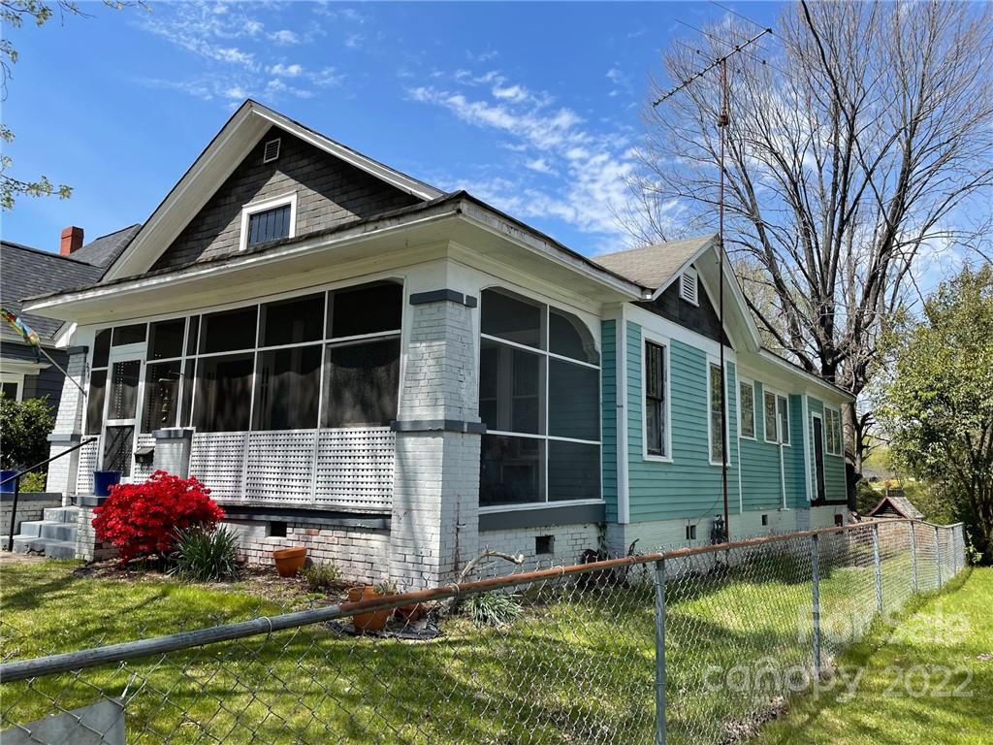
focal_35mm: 26
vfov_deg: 53.1
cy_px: 372
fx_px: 746
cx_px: 496
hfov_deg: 67.3
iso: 32
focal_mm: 4.2
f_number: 1.6
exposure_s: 1/2132
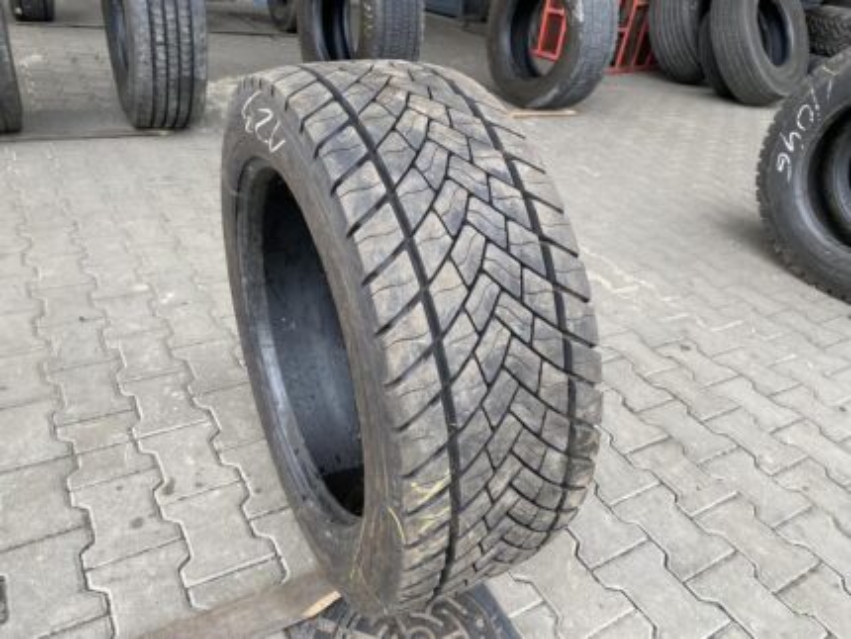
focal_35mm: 26
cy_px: 320
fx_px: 640
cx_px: 426
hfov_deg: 67.3
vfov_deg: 53.1
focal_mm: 4.25
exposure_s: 1/122
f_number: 1.8
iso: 50
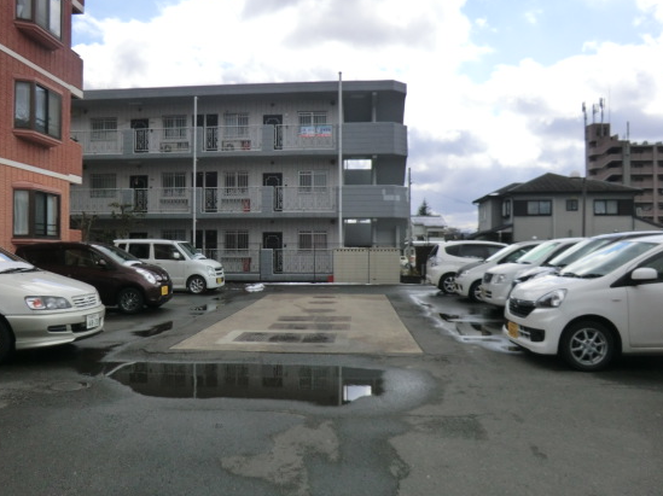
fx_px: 536
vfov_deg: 49.7
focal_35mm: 28
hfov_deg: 63.3
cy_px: 245
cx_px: 293
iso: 80
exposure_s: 1/250
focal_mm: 4.3
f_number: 7.5
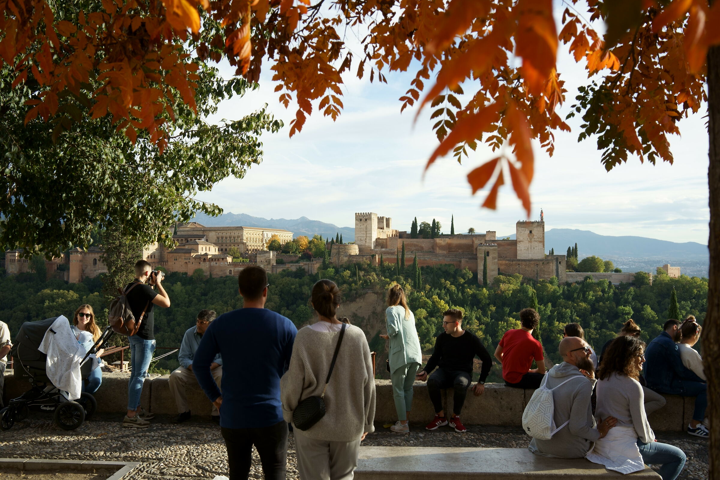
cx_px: 360
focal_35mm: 35
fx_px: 700
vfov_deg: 37.9
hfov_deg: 54.4
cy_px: 240
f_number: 10
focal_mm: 35
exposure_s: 1/80
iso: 100
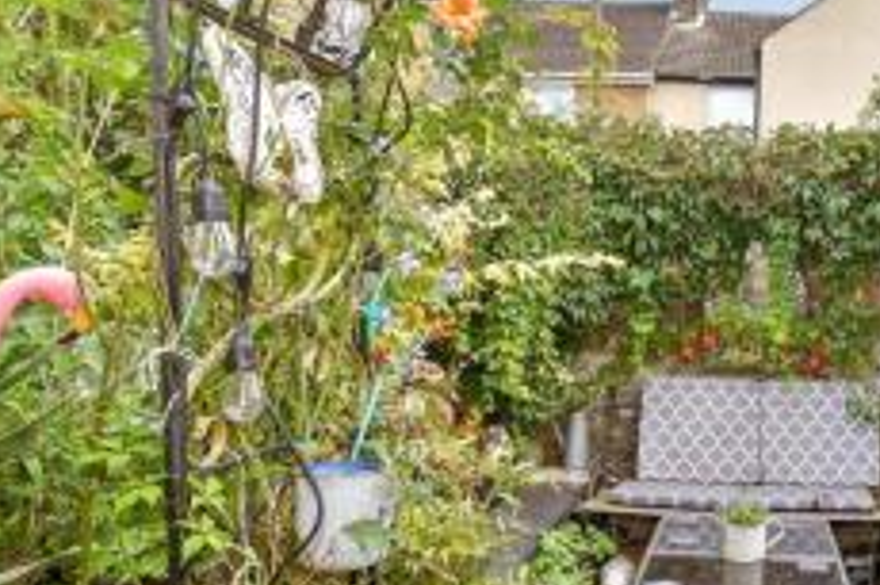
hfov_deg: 53.6
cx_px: 773
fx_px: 757
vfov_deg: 42.3
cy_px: 296
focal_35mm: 31
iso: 160
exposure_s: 1/40
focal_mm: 10
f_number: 8
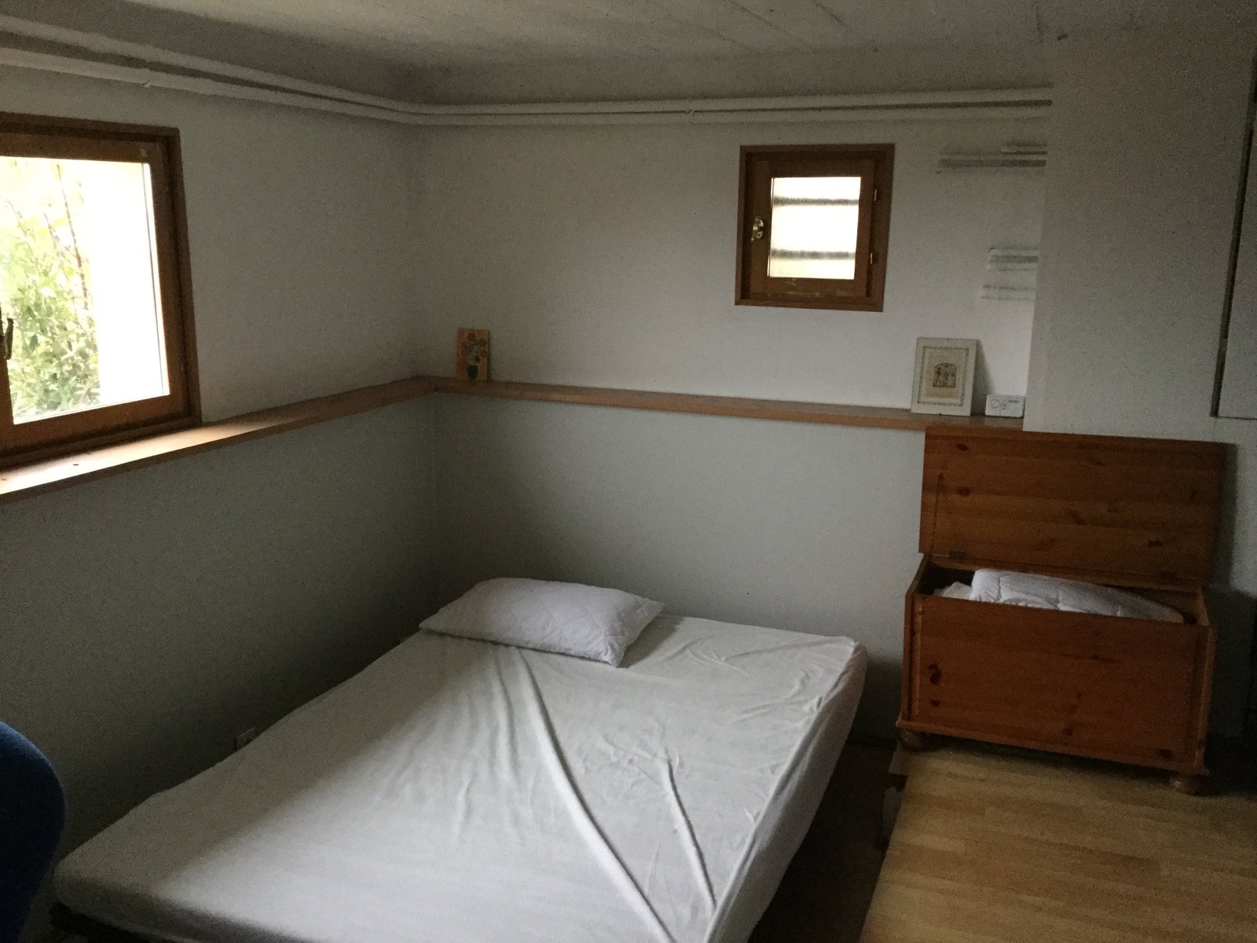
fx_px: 1126
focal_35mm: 31
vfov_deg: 45.4
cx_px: 628
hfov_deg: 58.4
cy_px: 472
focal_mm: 3.3
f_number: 2.4
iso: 200
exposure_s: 1/17
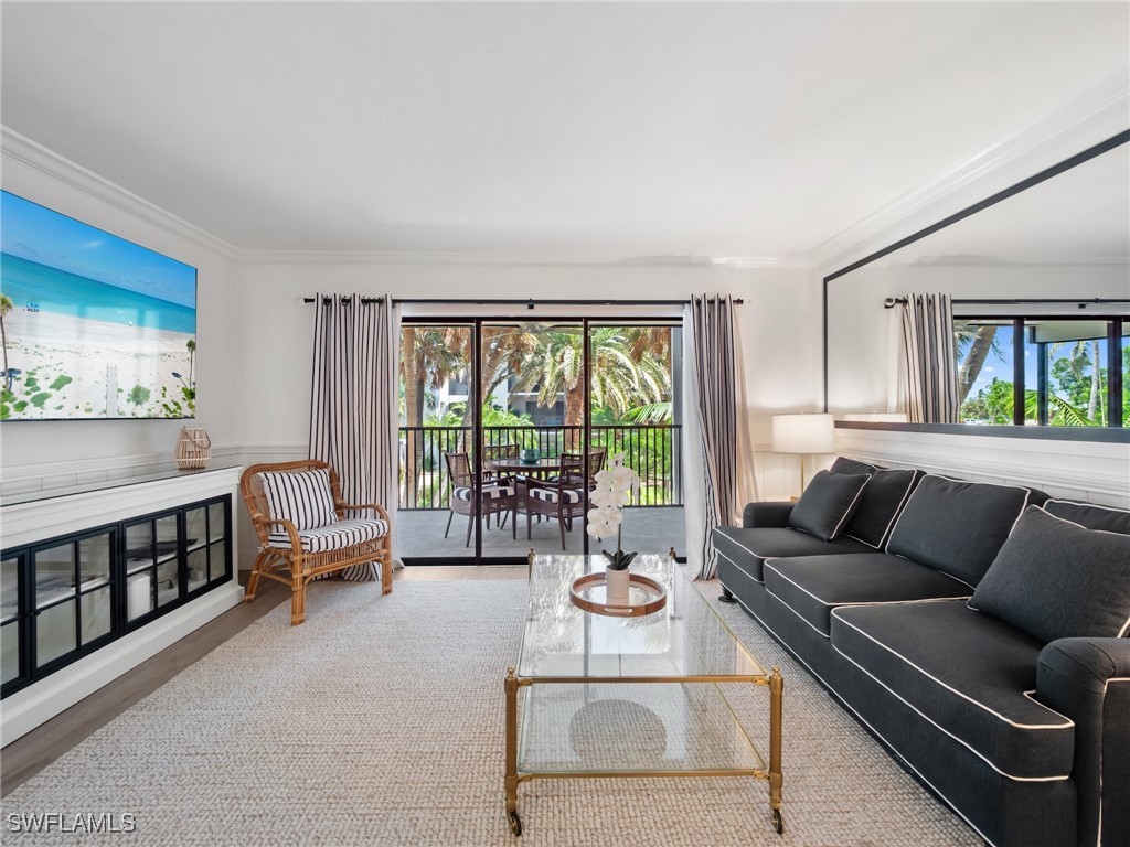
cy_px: 424
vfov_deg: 85.7
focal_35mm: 14
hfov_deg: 102.1
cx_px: 565
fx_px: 457
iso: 200
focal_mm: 7
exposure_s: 1/6
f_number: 7.1
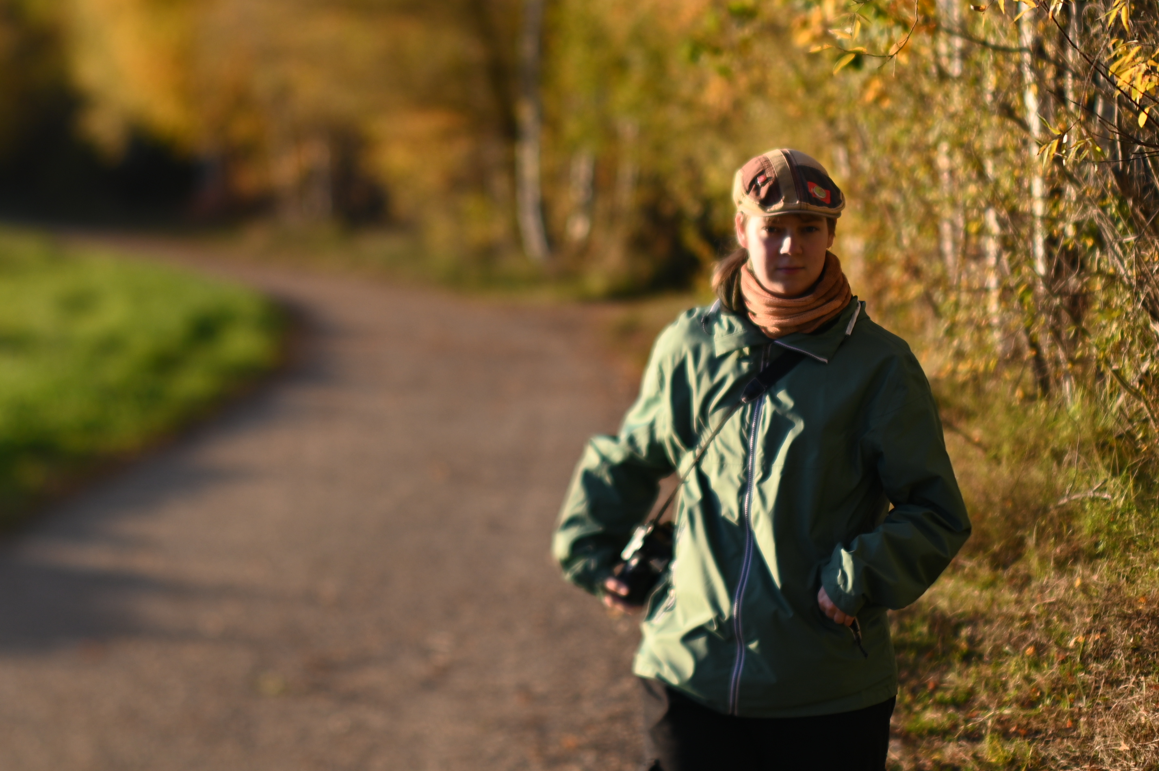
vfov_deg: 12.8
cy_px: 93
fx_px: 3410
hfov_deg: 19.3
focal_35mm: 106
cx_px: 565
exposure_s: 1/1250
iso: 100
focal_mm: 50
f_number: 1.4
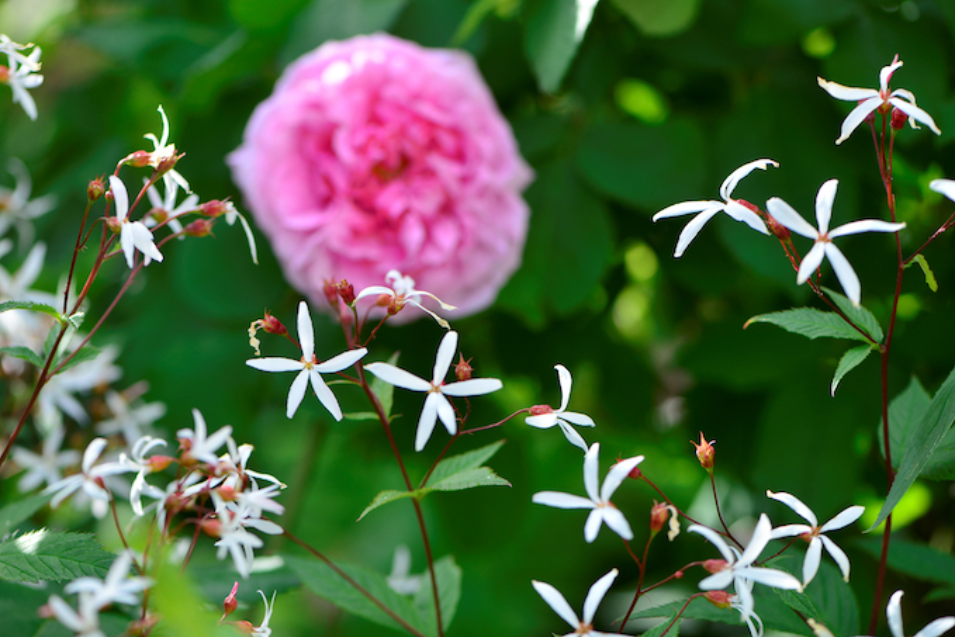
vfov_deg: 11.8
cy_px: 314
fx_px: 3078
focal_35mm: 116
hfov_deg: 17.6
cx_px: 429
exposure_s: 1/500
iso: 250
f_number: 5.6
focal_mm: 105
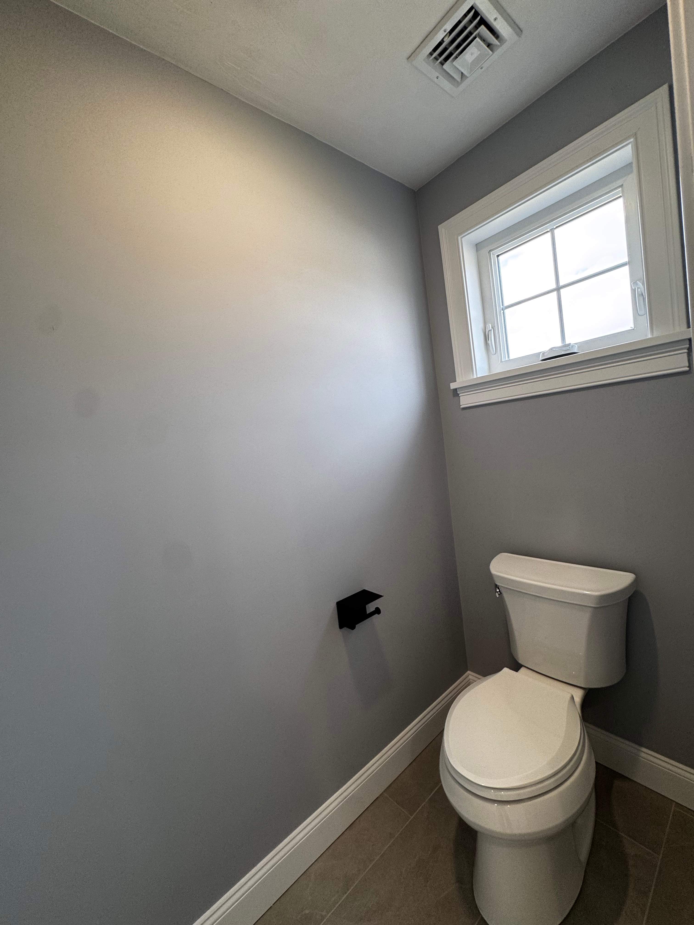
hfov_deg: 85.7
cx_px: 347
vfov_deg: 102.1
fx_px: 374
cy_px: 462
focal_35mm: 14
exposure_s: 1/120
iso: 125
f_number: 2.2
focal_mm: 2.22
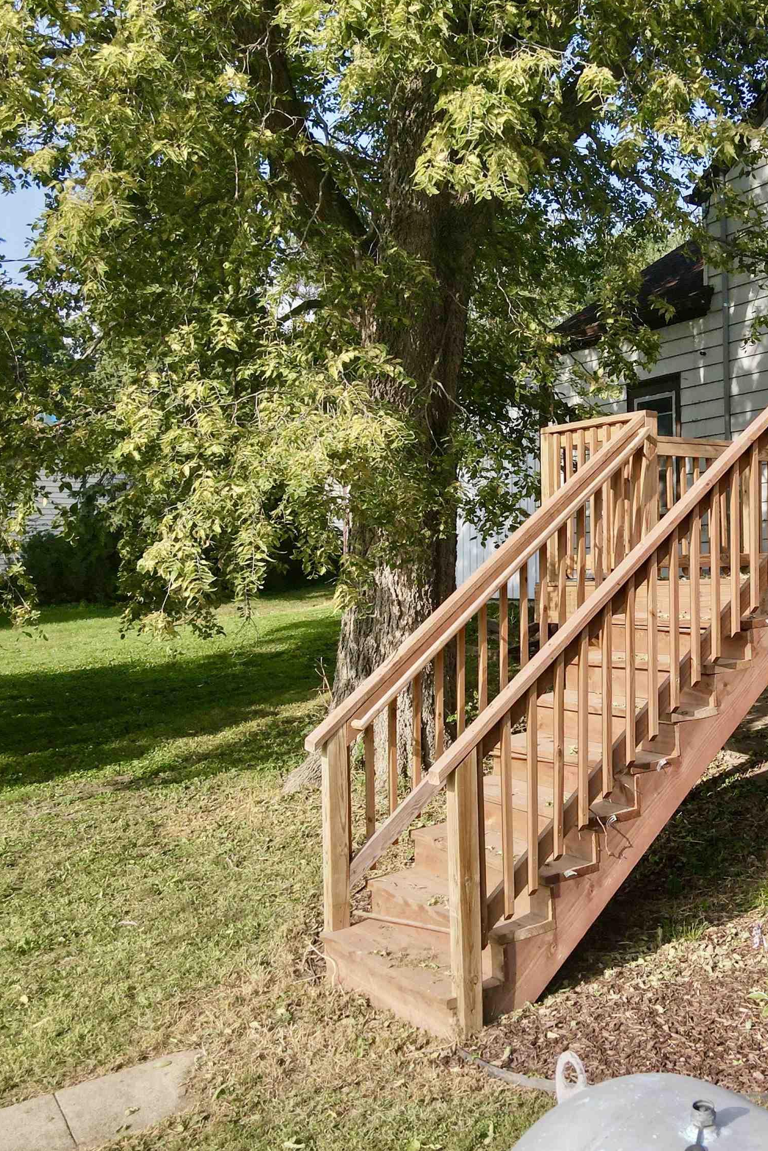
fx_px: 1088
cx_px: 684
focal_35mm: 34
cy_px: 584
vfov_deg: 55.8
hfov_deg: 36.6
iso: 100
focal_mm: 4.5
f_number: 2.8
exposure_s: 1/25
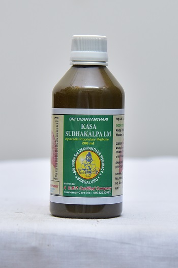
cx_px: 89
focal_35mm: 82
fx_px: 609
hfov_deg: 16.6
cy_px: 134
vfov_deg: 24.8
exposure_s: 1/125
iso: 1600
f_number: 4
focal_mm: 82
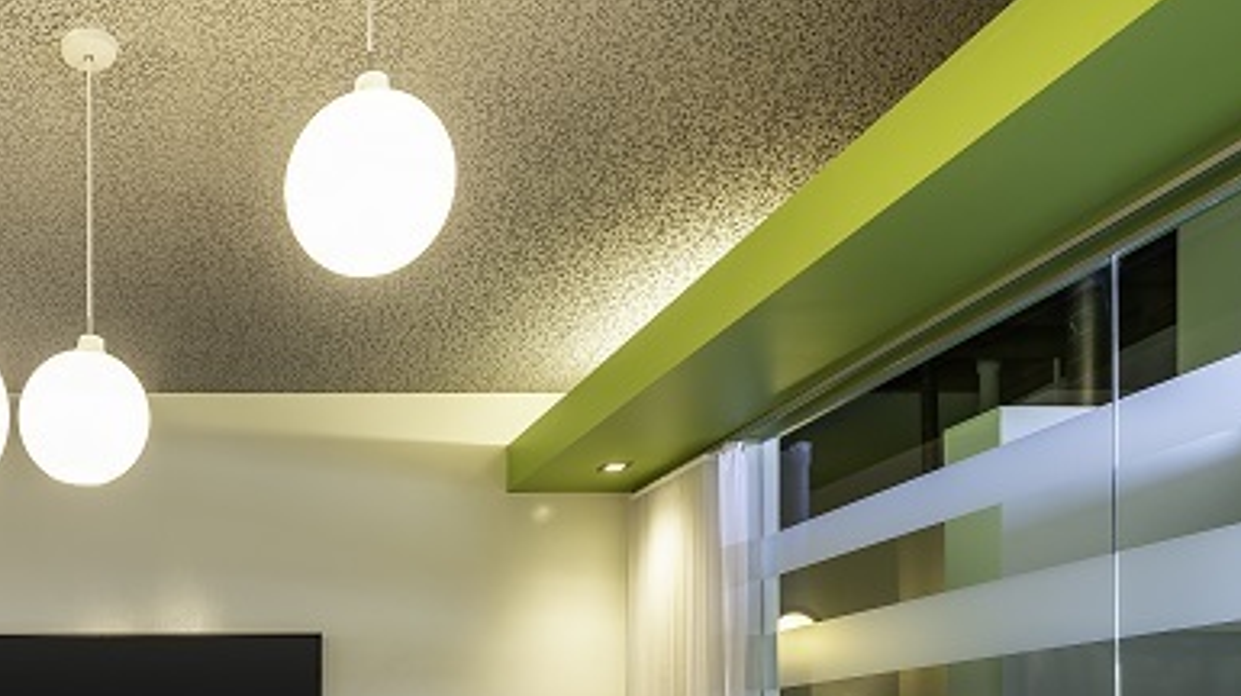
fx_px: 1151
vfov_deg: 30.1
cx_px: 135
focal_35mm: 35
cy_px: 772
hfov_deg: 50.6
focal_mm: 14
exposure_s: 1/8
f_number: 8
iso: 100
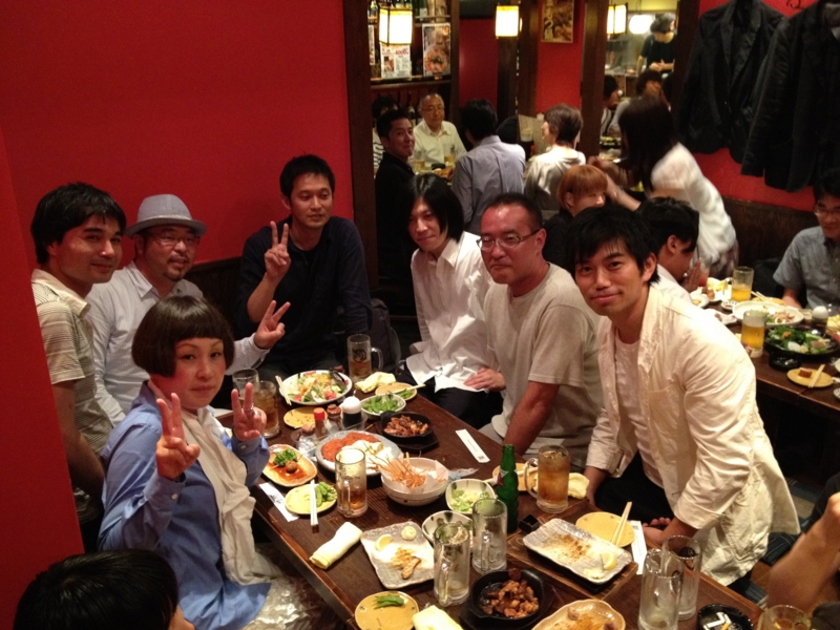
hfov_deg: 52.6
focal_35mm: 35
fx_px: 849
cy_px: 315
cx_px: 420
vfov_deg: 40.7
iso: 400
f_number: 2.4
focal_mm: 4.28
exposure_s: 1/20
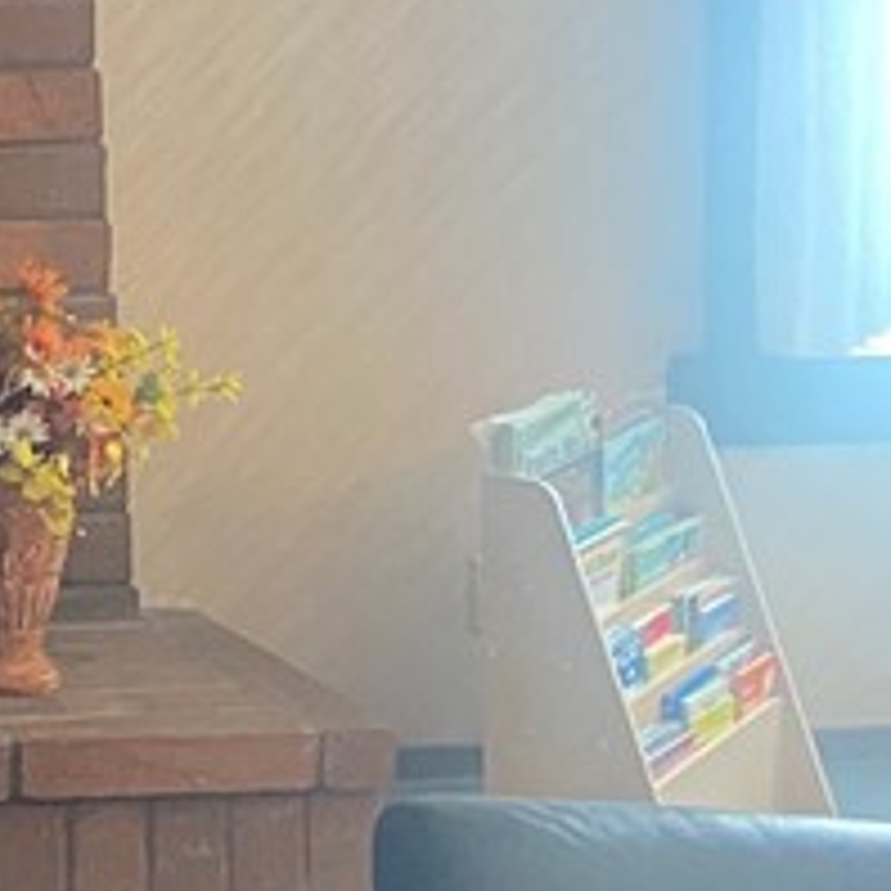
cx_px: -976
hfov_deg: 12.6
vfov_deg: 14.3
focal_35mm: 119
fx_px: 3465
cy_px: -135
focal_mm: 4.25
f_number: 1.8
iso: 400
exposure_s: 1/60
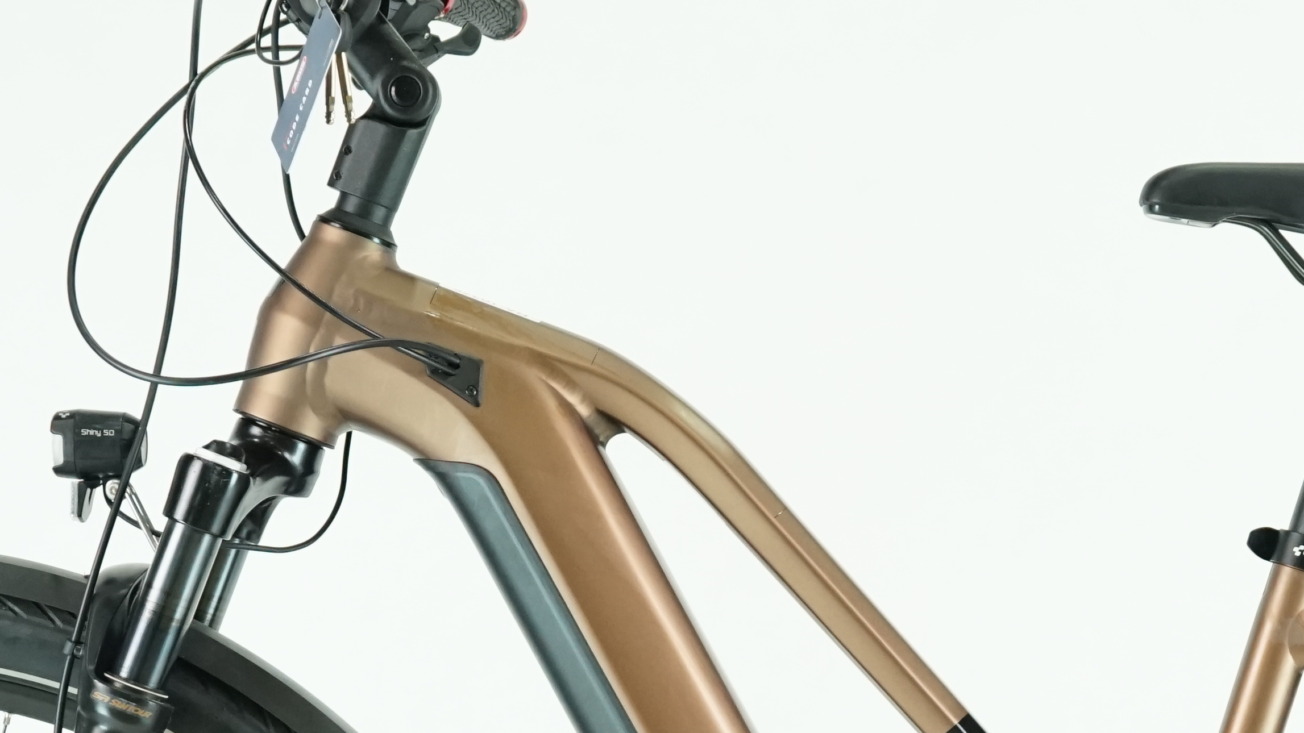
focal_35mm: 137
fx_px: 4737
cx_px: 909
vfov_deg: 8.8
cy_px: 852
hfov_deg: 15.6
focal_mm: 50
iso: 2000
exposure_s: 1/200
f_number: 5
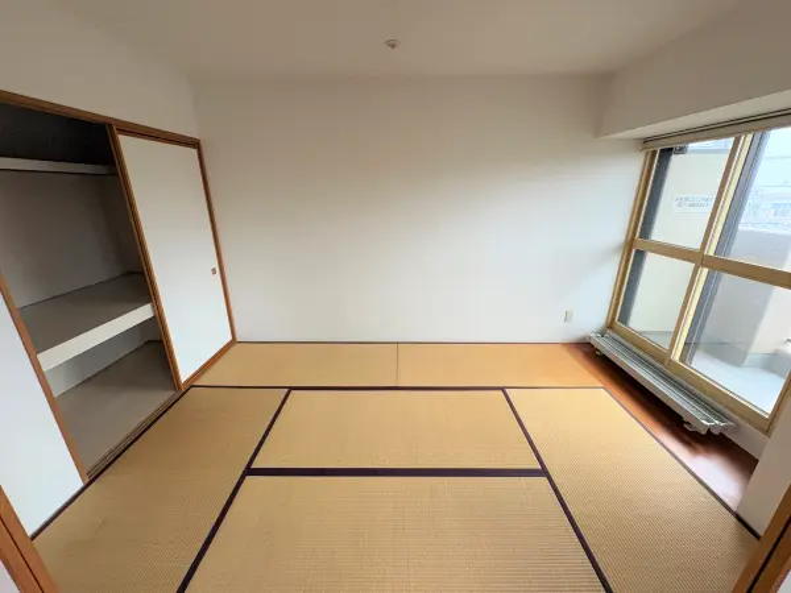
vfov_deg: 85.7
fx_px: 320
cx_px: 396
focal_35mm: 14
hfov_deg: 102.1
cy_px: 296
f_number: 2.2
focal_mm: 2.22
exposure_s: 1/50
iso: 320
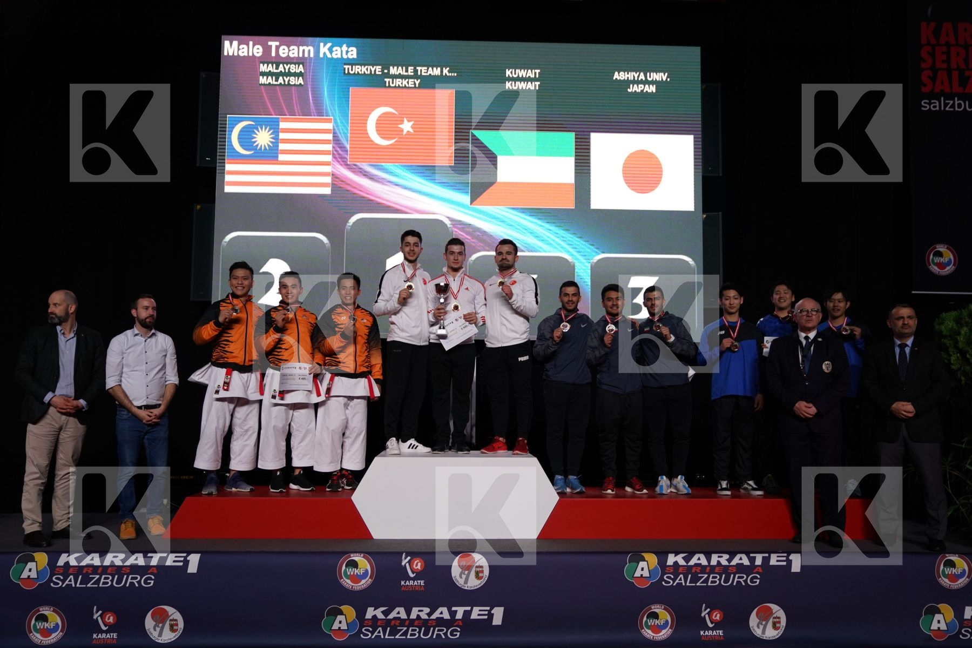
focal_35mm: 32
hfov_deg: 58.7
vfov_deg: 41.1
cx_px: 486
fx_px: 864
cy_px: 324
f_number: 2.8
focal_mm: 32
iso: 1000
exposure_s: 1/250
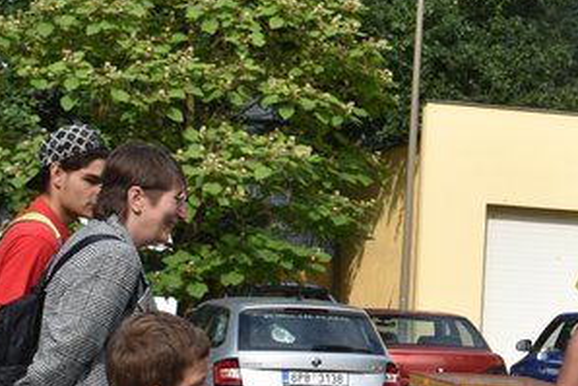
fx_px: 2152
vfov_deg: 10.2
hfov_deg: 14.8
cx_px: 673
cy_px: 389
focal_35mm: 134
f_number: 9
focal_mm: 26
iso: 200
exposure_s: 1/320
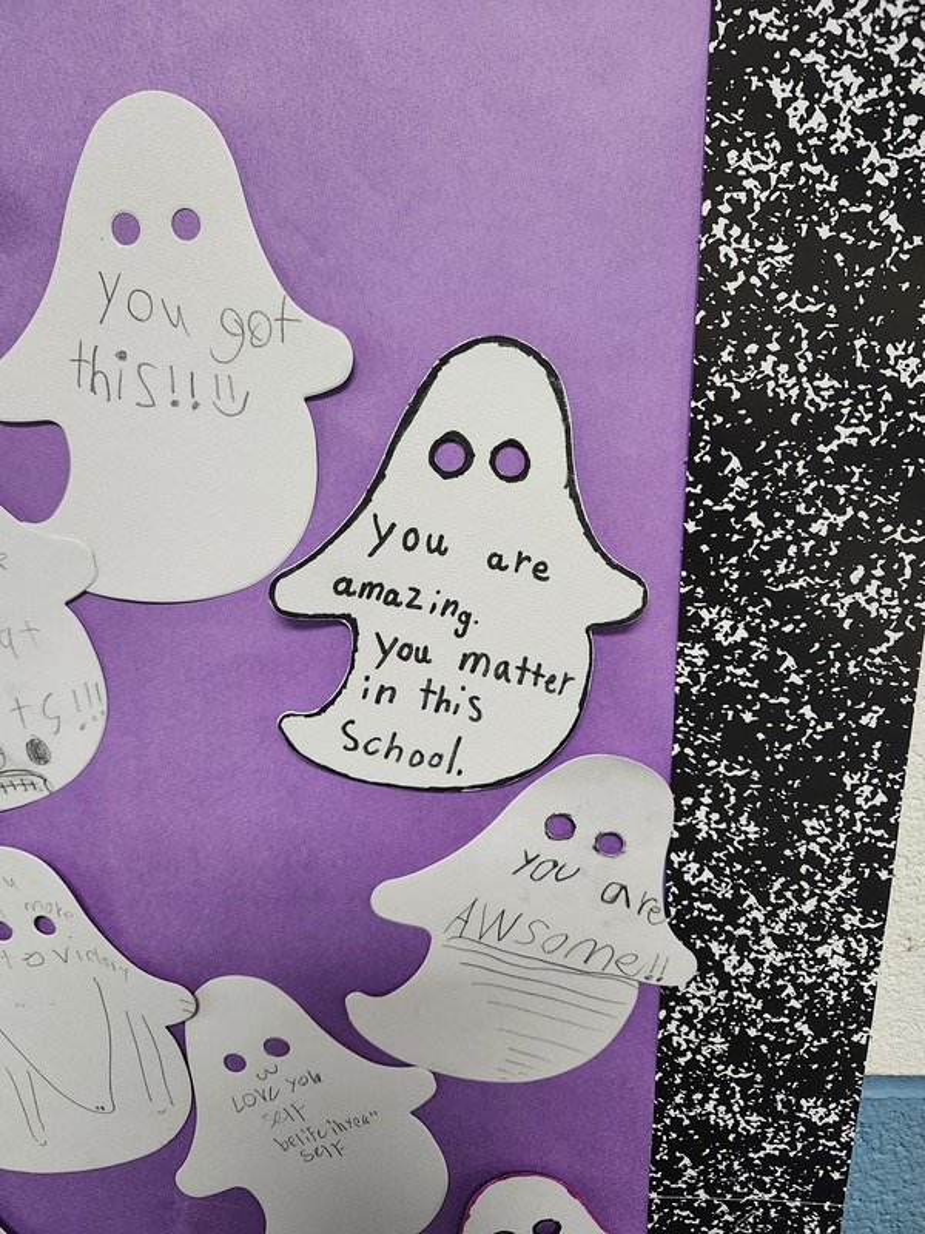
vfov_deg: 73.9
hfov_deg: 58.9
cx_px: 462
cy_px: 617
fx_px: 819
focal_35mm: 23
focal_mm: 5.54
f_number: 1.8
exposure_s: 1/120
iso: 800
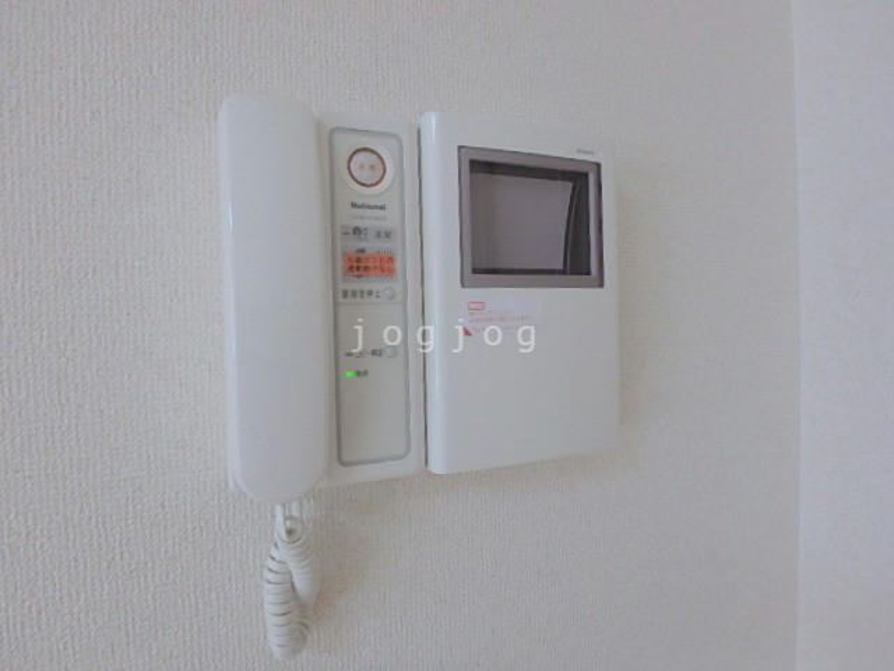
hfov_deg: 79.0
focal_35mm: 21
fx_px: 542
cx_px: 447
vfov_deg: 63.4
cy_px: 336
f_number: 3.5
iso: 400
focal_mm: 3.7
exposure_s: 1/30
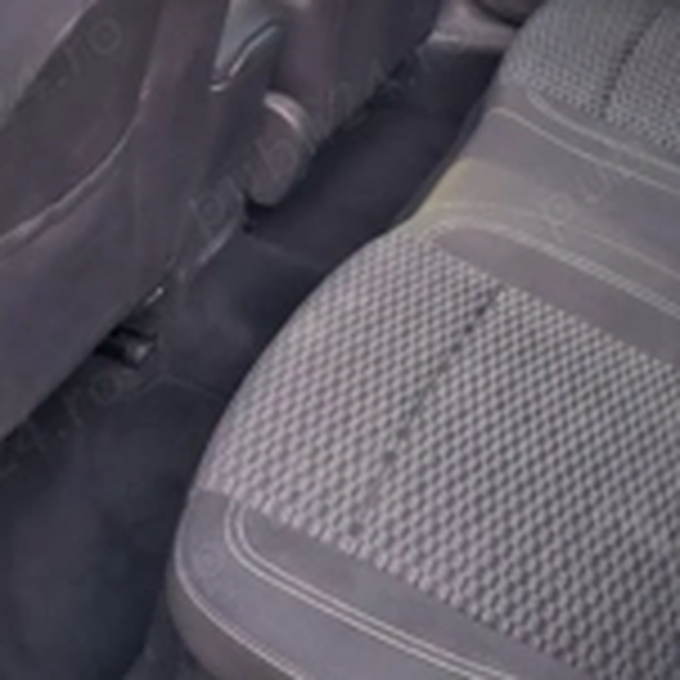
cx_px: 419
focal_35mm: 54
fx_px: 1200
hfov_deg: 31.5
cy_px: 176
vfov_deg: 31.1
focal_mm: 6.3
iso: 1600
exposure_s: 1/8.59
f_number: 1.7
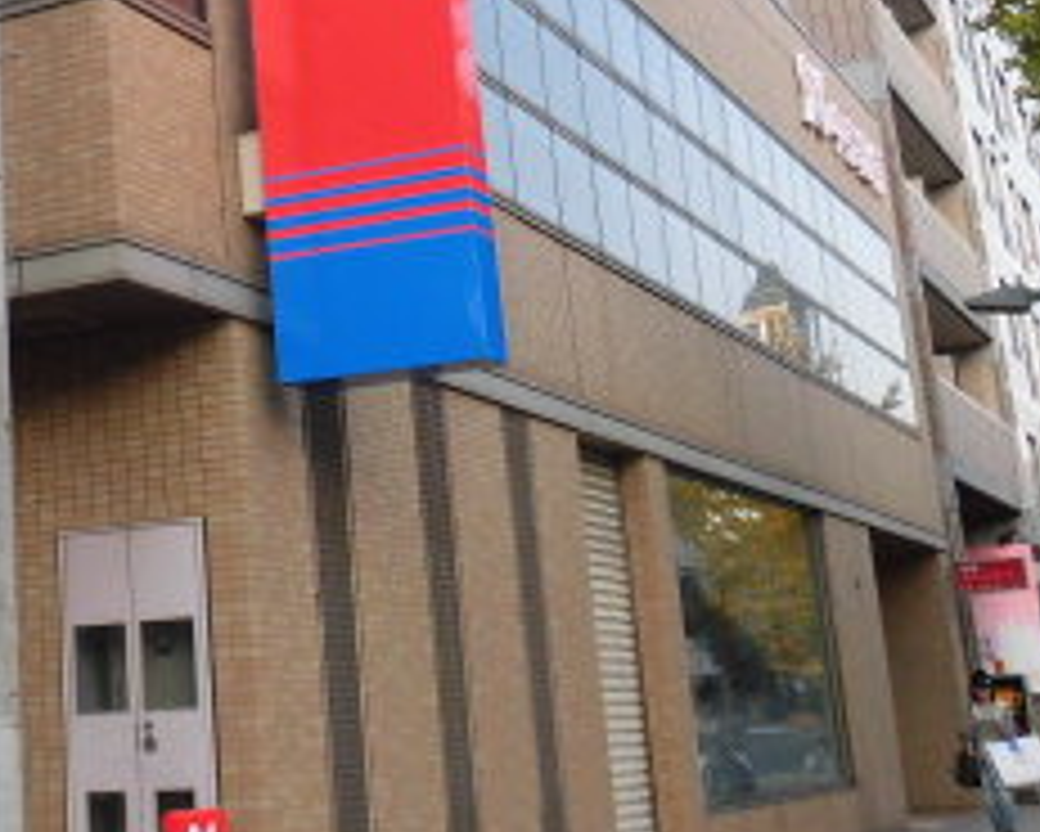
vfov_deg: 22.9
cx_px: 32
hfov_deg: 27.6
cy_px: 85
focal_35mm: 65
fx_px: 2002
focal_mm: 4.3
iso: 100
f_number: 3.1
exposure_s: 1/200
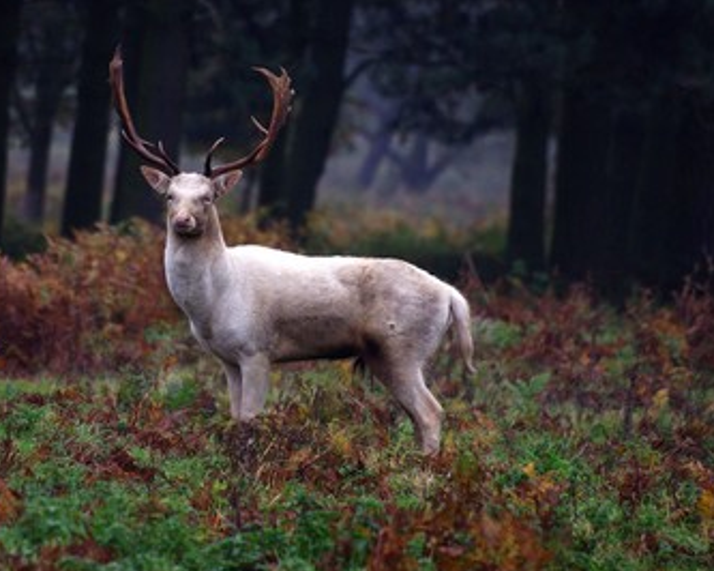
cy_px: 259
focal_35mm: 590
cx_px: 265
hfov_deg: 3.3
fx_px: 12460
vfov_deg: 2.6
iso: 800
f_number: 5.6
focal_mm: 300
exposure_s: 1/250
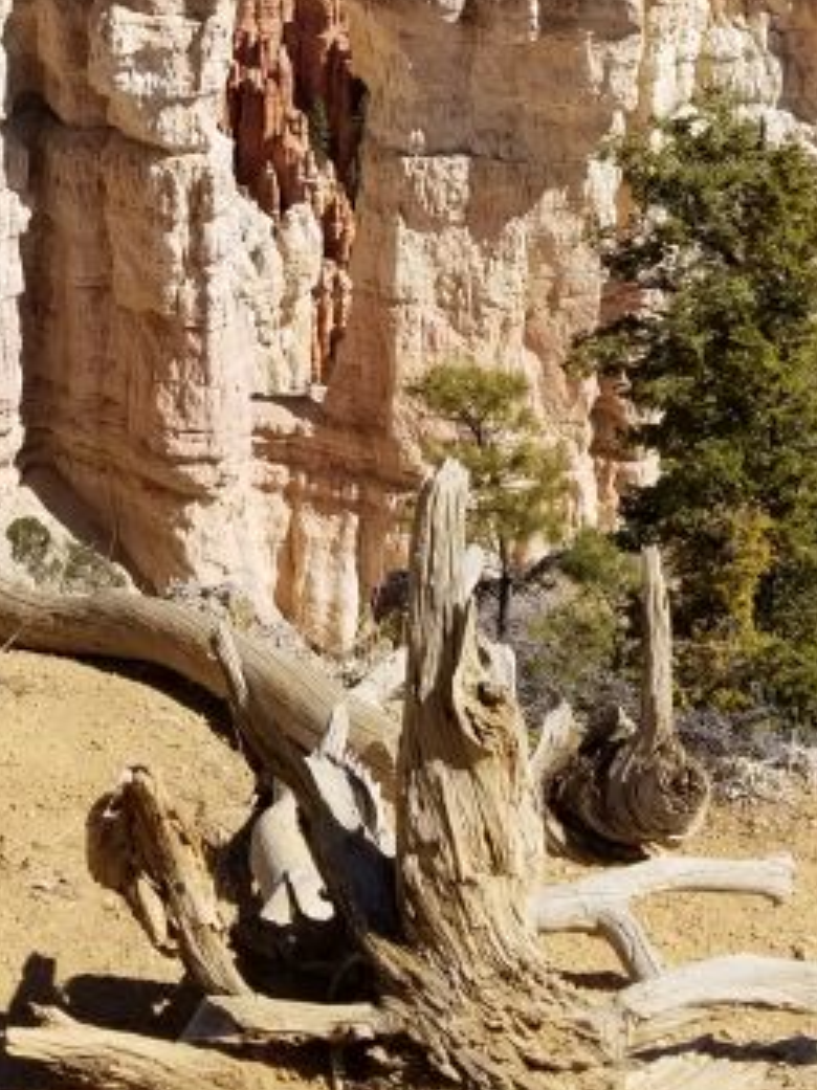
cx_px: 299
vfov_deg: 25.0
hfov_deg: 19.6
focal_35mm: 75
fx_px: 2362
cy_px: 41
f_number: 1.7
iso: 50
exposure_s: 1/3824
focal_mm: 4.25
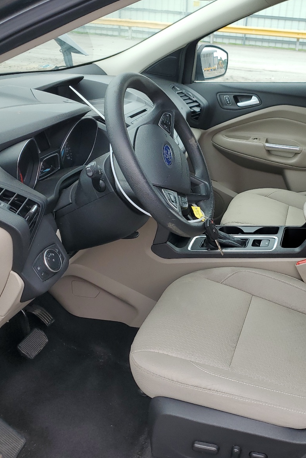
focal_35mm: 37
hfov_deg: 34.8
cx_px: 248
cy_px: 228
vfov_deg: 51.9
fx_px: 471
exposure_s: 1/526
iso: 50
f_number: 1.5
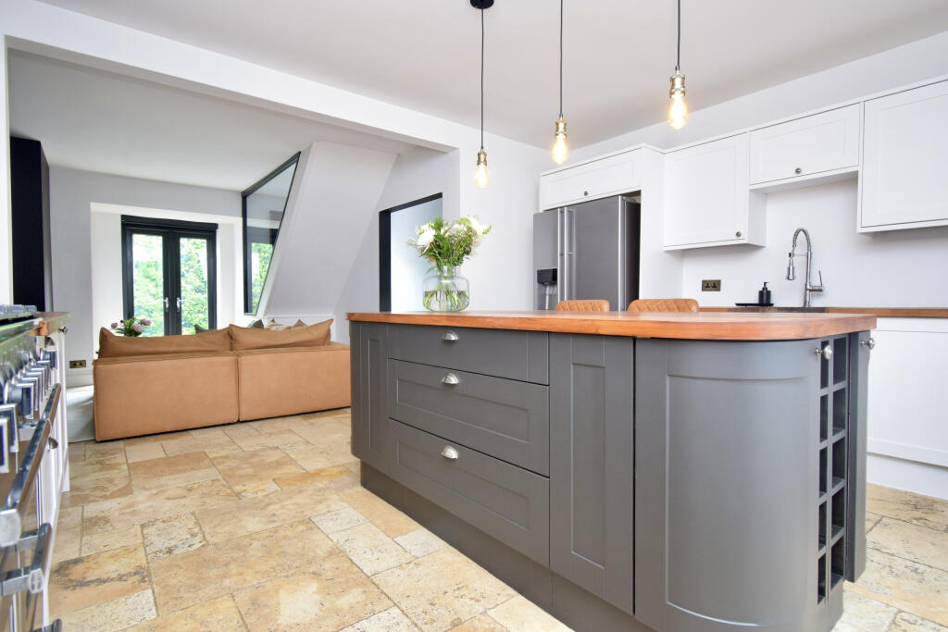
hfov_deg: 90.0
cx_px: 474
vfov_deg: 67.4
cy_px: 316
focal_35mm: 18
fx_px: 474
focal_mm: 12
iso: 900
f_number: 4.8
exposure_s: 1/60
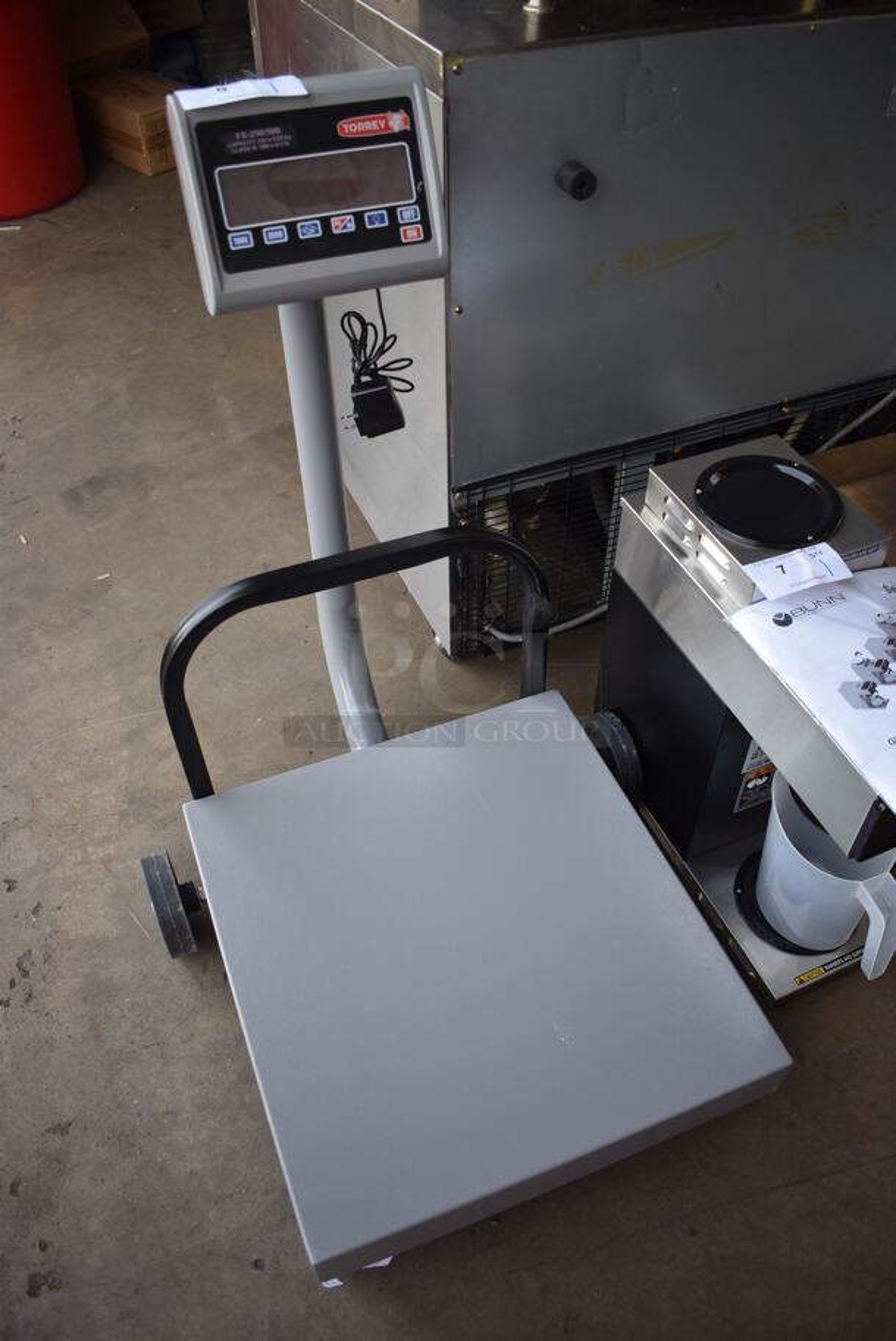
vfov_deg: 67.3
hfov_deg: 48.0
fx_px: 1006
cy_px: 670
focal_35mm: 27
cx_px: 448
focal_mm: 18
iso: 400
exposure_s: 1/250
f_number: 3.5
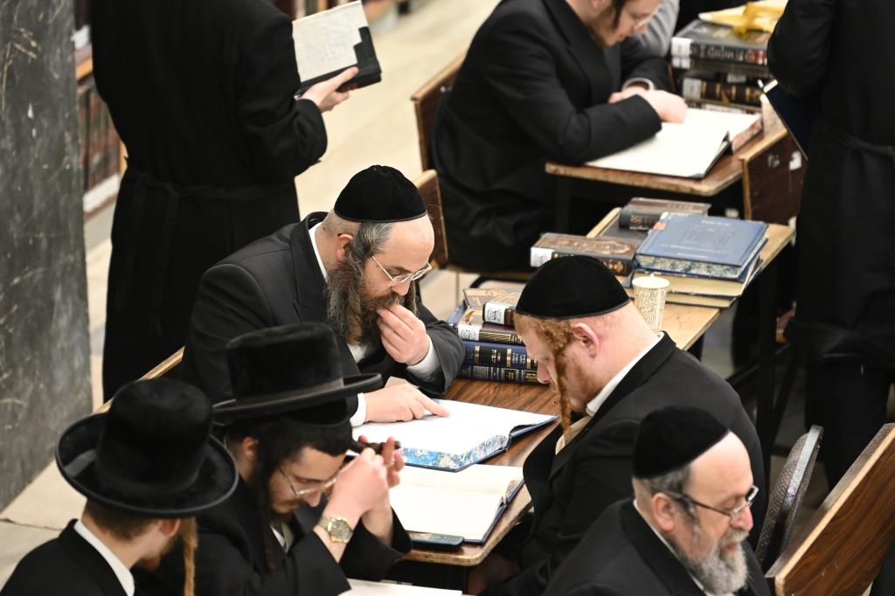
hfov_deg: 6.9
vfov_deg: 4.6
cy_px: 298
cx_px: 448
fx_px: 7456
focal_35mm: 300
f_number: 2.8
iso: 1250
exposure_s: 1/160
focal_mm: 200
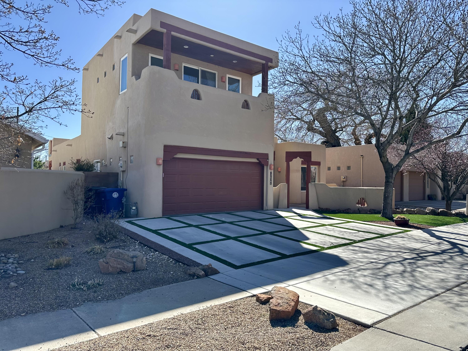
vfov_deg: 56.8
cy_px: 176
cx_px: 234
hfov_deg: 71.6
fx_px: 324
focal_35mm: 24
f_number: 1.78
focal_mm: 6.86
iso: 80
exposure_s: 1/3155
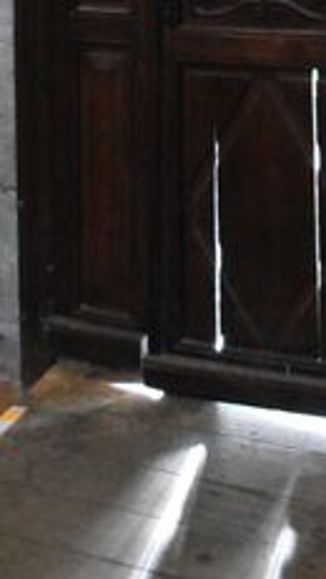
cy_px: -145
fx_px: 1100
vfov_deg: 25.9
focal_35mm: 72
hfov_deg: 16.7
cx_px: 285
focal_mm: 15
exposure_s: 1/60
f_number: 4
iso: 11400
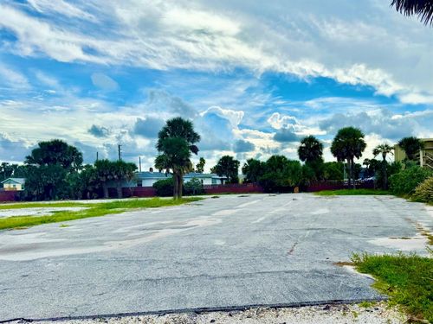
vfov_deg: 56.8
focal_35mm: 24
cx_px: 216
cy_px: 162
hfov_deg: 71.6
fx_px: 300
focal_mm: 6.76
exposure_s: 1/9091
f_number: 1.78
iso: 80
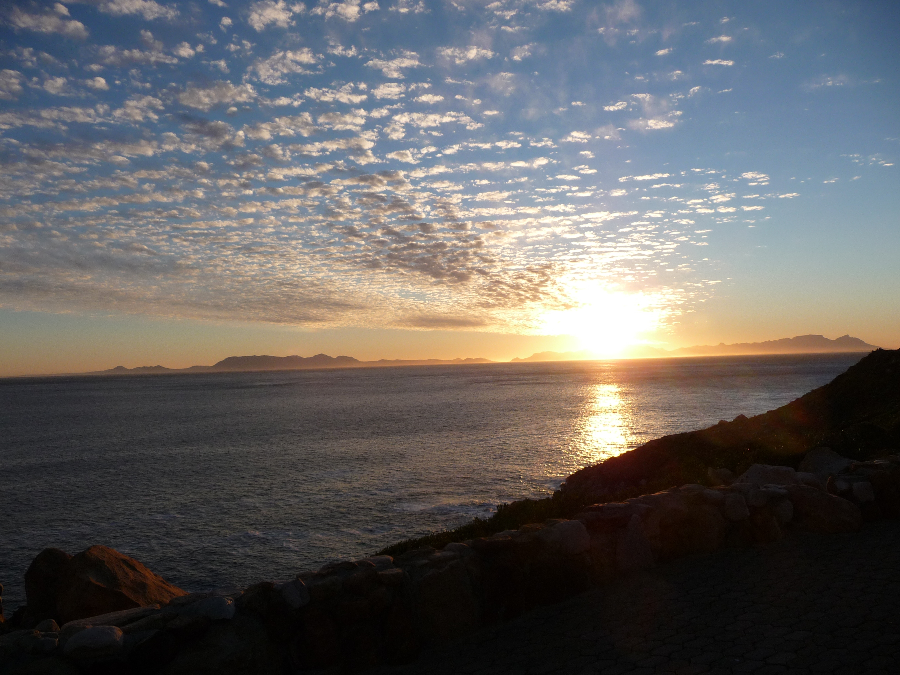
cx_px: 450
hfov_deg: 63.4
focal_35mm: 28
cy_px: 338
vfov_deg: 49.7
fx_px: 728
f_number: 3.3
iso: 100
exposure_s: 1/800
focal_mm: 4.7
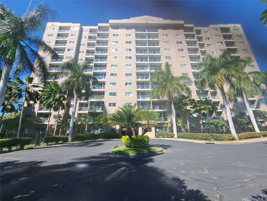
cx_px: 134
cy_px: 100
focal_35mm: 13
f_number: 2.2
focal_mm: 1.74
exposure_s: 1/399
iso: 50
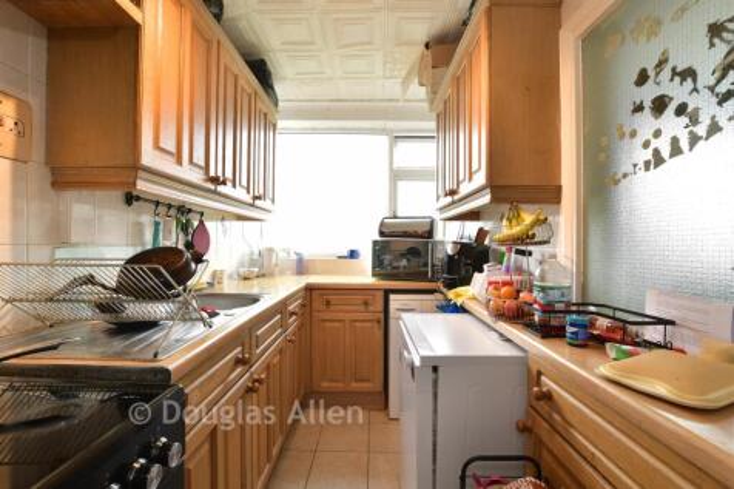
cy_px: 244
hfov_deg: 100.4
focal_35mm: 15
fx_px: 306
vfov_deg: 77.3
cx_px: 367
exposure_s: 1/2.5
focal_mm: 10
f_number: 8
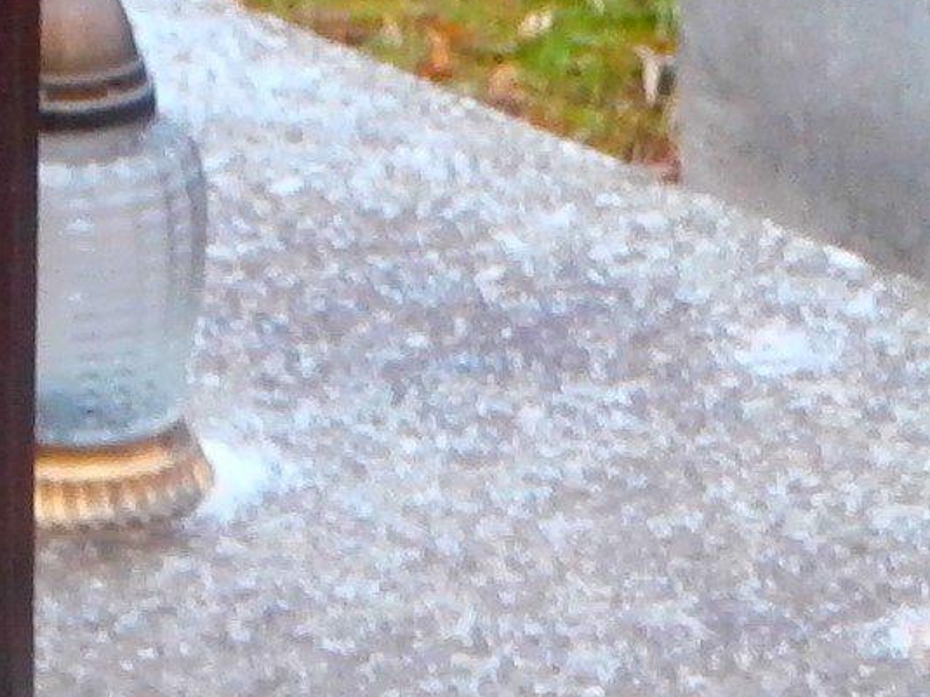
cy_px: 1566
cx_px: -72
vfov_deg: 3.8
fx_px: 10234
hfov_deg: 5.2
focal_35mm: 381
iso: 200
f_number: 4.7
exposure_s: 1/40
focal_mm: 12.1
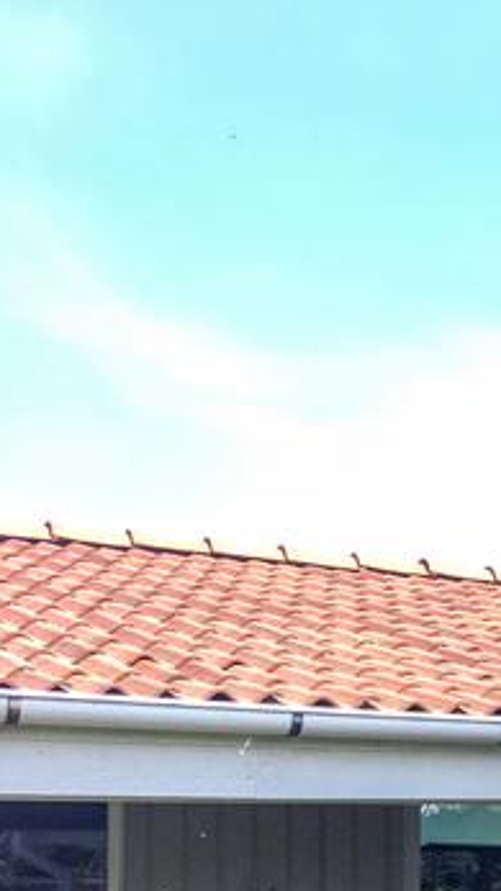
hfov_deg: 12.2
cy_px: 779
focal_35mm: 82
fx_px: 1938
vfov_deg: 25.2
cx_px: 1146
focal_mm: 4.15
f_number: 2.2
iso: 25
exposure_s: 1/336
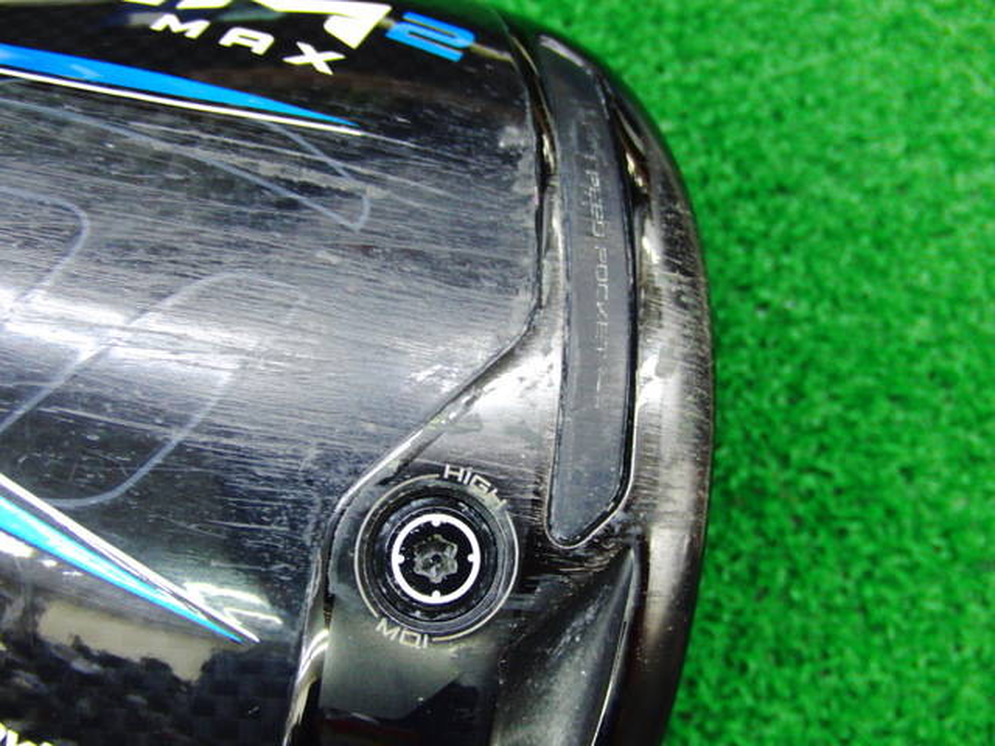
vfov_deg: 38.7
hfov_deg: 50.1
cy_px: 373
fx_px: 1064
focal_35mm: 37
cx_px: 498
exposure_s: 1/25
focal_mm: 6.42
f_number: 3.6
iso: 400
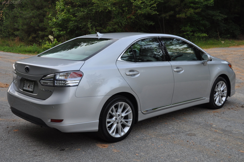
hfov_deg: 43.6
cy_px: 81
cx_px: 122
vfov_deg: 29.8
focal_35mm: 45
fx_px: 305
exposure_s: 1/100
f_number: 5
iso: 400
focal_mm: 30
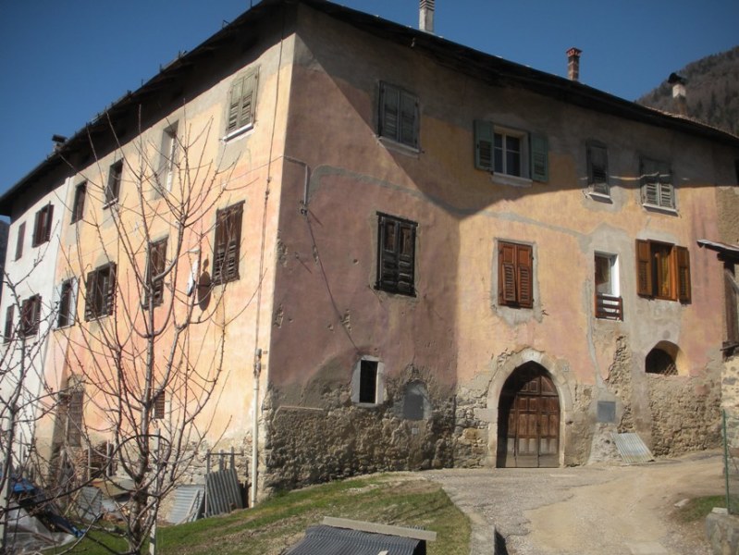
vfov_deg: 40.7
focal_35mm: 35
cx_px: 370
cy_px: 278
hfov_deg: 52.6
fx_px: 748
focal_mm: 6.3
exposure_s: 1/952
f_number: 3.5
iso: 64
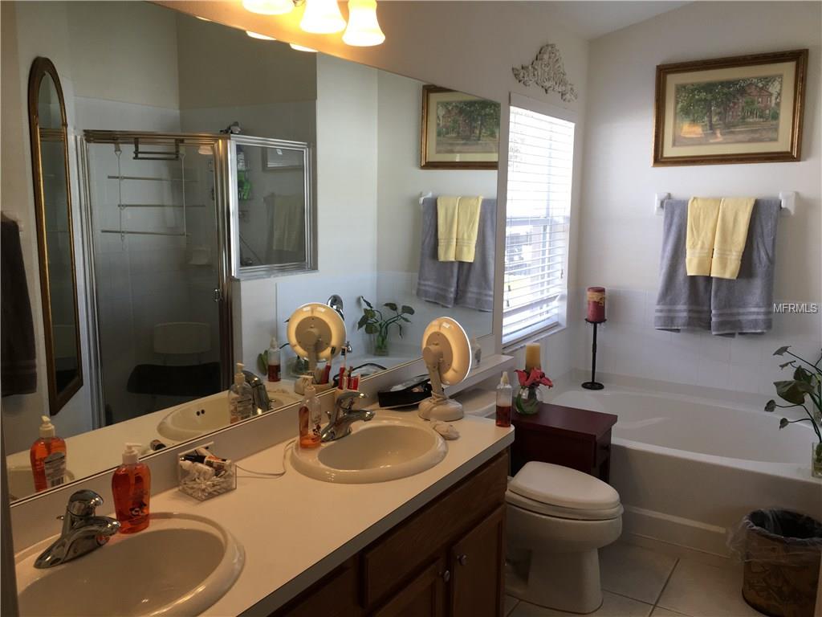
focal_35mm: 29
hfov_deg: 61.7
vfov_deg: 48.2
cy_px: 308
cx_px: 411
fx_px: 689
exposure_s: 1/120
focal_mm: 4.15
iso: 40
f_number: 2.2
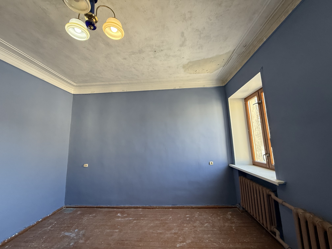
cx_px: 166
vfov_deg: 85.7
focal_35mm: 14
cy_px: 124
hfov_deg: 102.1
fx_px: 134
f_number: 2.2
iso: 160
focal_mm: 2.22
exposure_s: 1/99
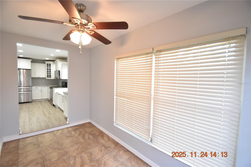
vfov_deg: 77.3
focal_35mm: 15
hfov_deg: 100.4
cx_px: 126
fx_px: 105
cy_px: 84
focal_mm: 10
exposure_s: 1/45
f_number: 3.5
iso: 800
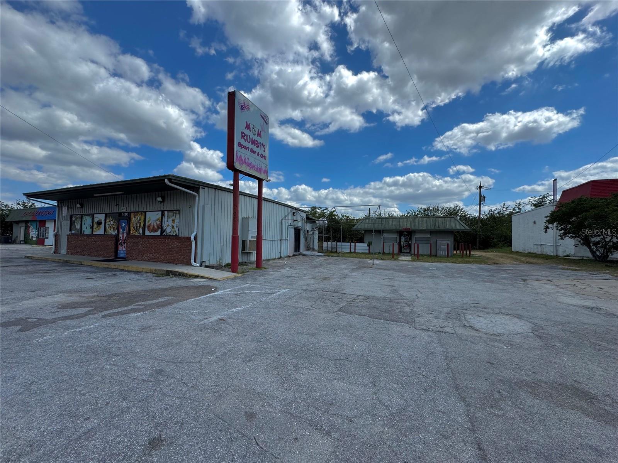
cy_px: 232
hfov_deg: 102.1
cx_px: 309
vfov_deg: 85.7
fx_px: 250
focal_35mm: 14
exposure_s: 1/2415
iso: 50
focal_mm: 2.22
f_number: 2.2
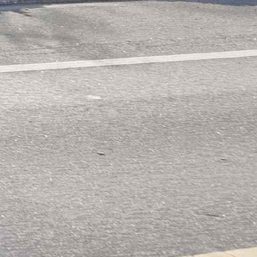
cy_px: -319
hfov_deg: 8.7
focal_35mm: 166
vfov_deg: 9.6
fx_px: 1394
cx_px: -508
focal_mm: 29
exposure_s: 1/80
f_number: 8
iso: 640
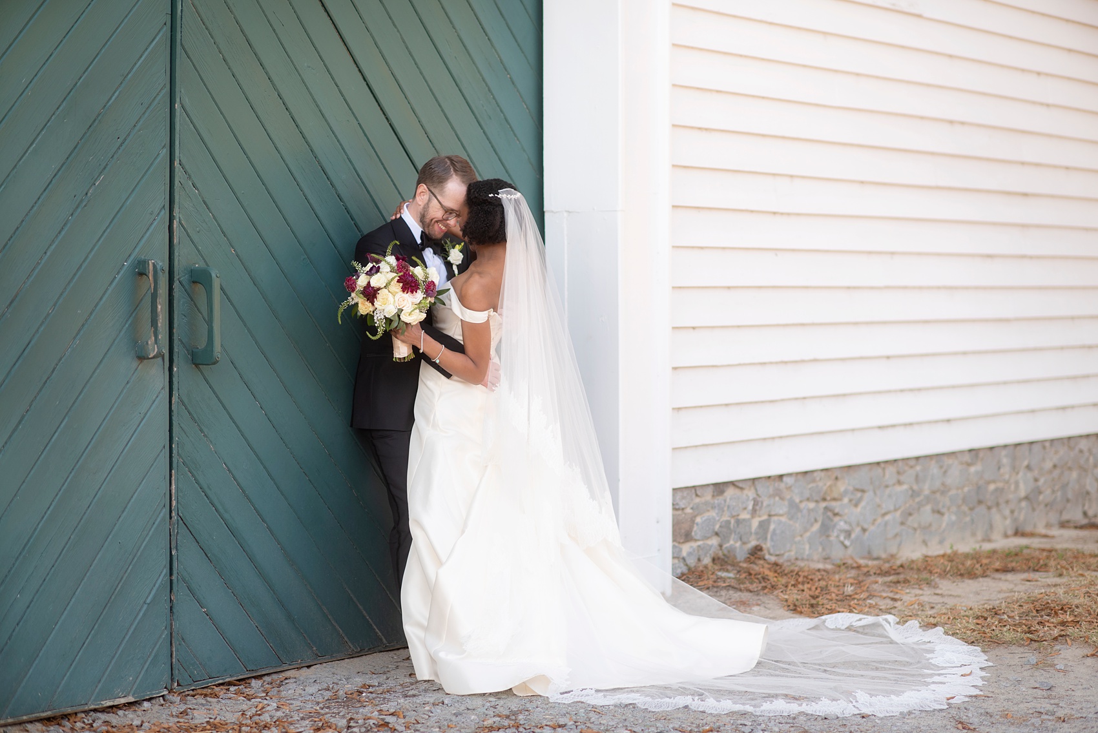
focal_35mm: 85
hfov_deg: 23.9
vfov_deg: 16.1
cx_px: 549
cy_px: 366
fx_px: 2593
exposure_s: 1/640
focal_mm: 85
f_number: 2
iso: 160
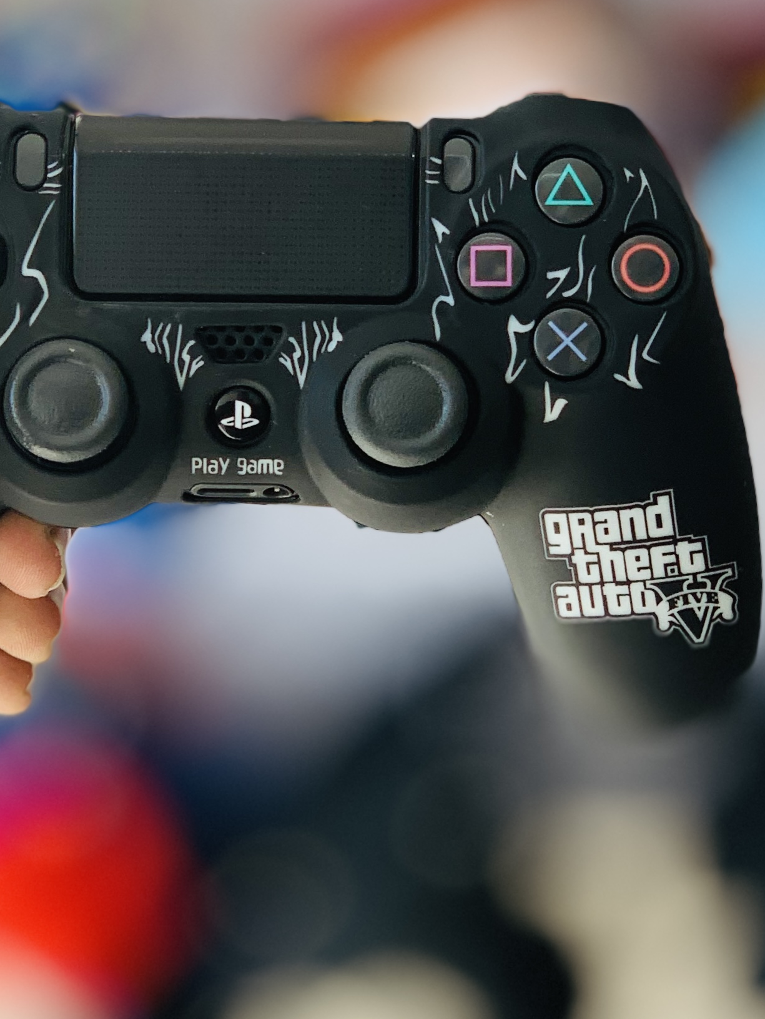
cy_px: 349
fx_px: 2416
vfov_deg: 23.7
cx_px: 242
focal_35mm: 82
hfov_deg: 17.9
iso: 16
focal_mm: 6
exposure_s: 1/122
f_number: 2.4
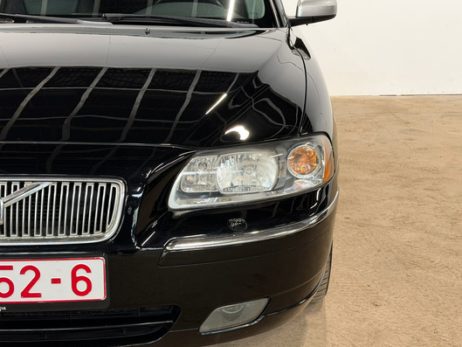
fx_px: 788
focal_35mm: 59
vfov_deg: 24.8
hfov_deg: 32.7
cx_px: 224
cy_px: 164
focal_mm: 6.76
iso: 200
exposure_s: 1/50
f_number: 1.8
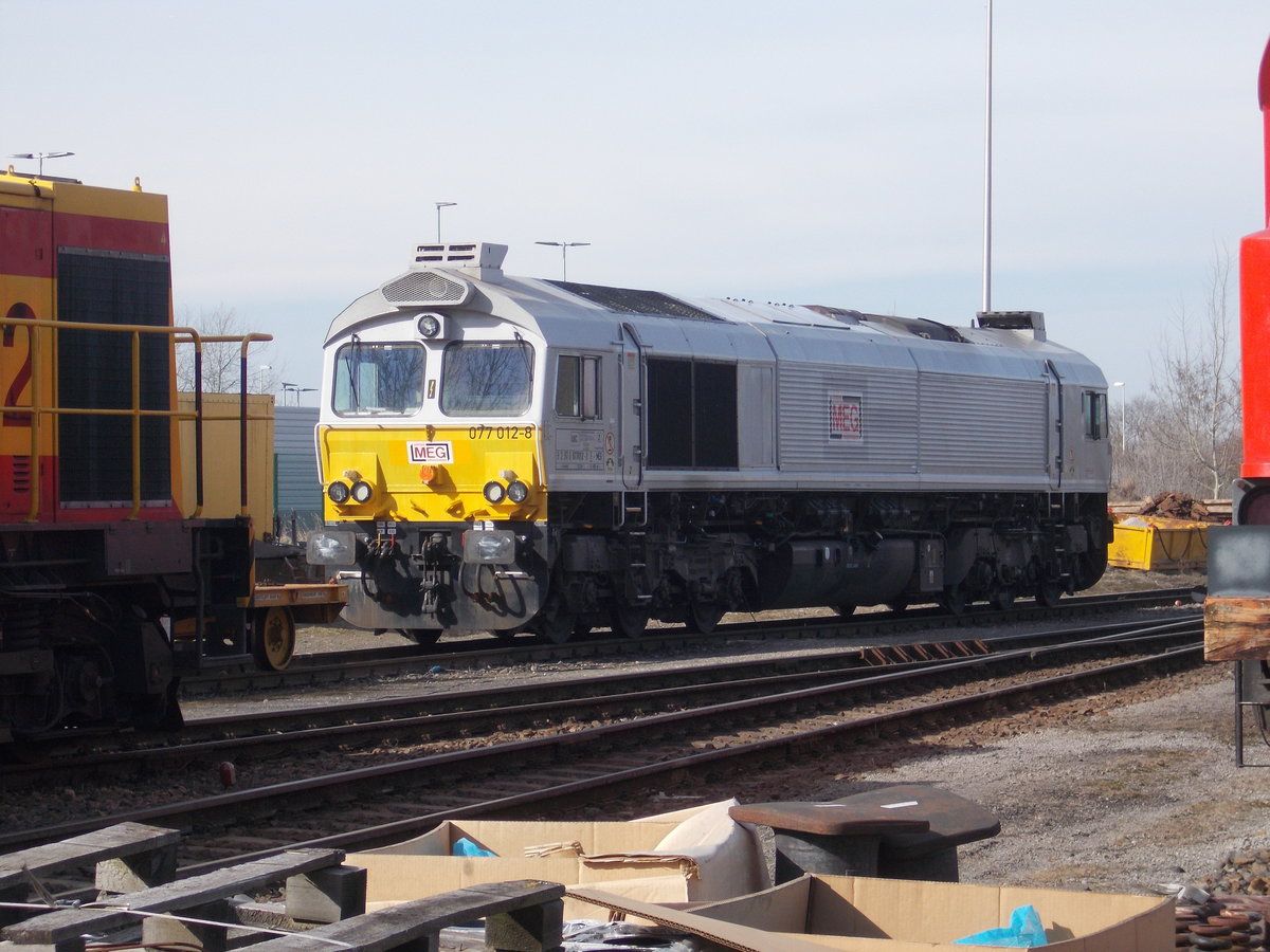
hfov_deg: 15.2
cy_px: 476
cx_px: 635
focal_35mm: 130
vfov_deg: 11.4
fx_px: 4769
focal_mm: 23
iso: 80
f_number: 6.5
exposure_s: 1/200
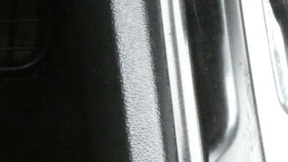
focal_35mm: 139
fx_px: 1061
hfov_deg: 15.0
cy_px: -160
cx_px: 338
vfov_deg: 8.3
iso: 1600
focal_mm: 7.3
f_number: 5.6
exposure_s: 1/15
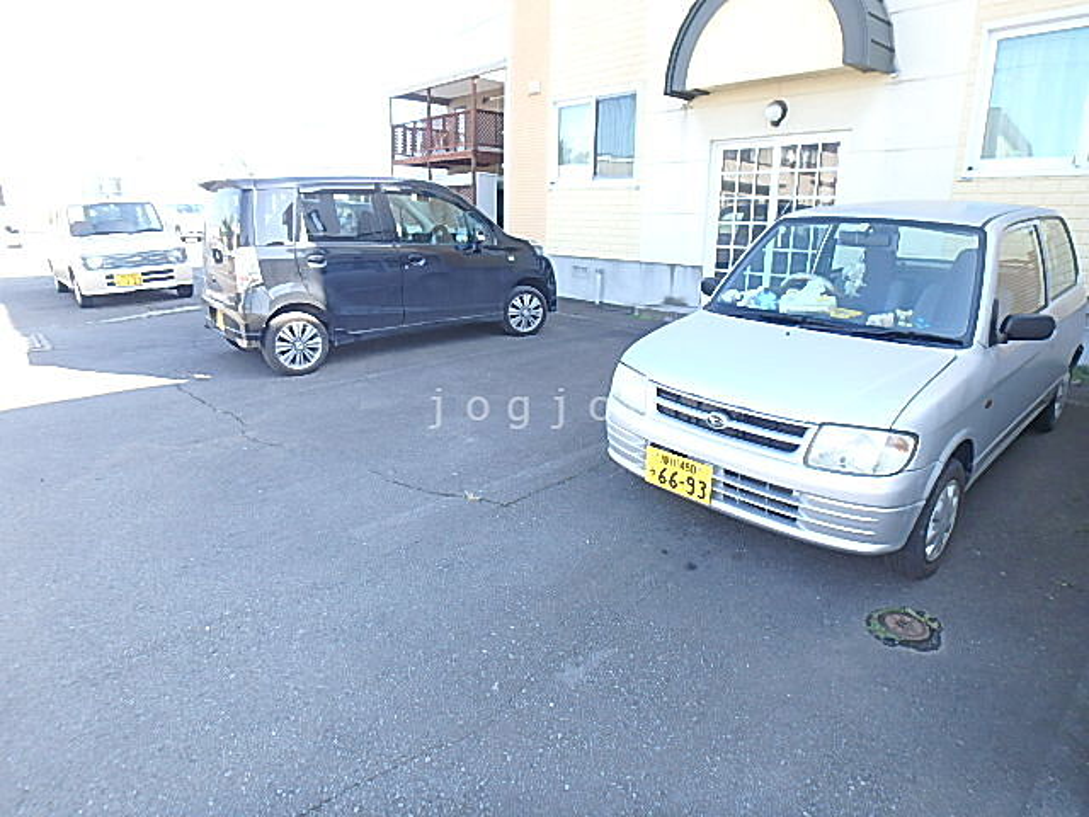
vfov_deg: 63.4
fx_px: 661
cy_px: 408
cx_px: 544
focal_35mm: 21
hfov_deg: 79.0
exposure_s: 1/100
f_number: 3.5
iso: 125
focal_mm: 3.7
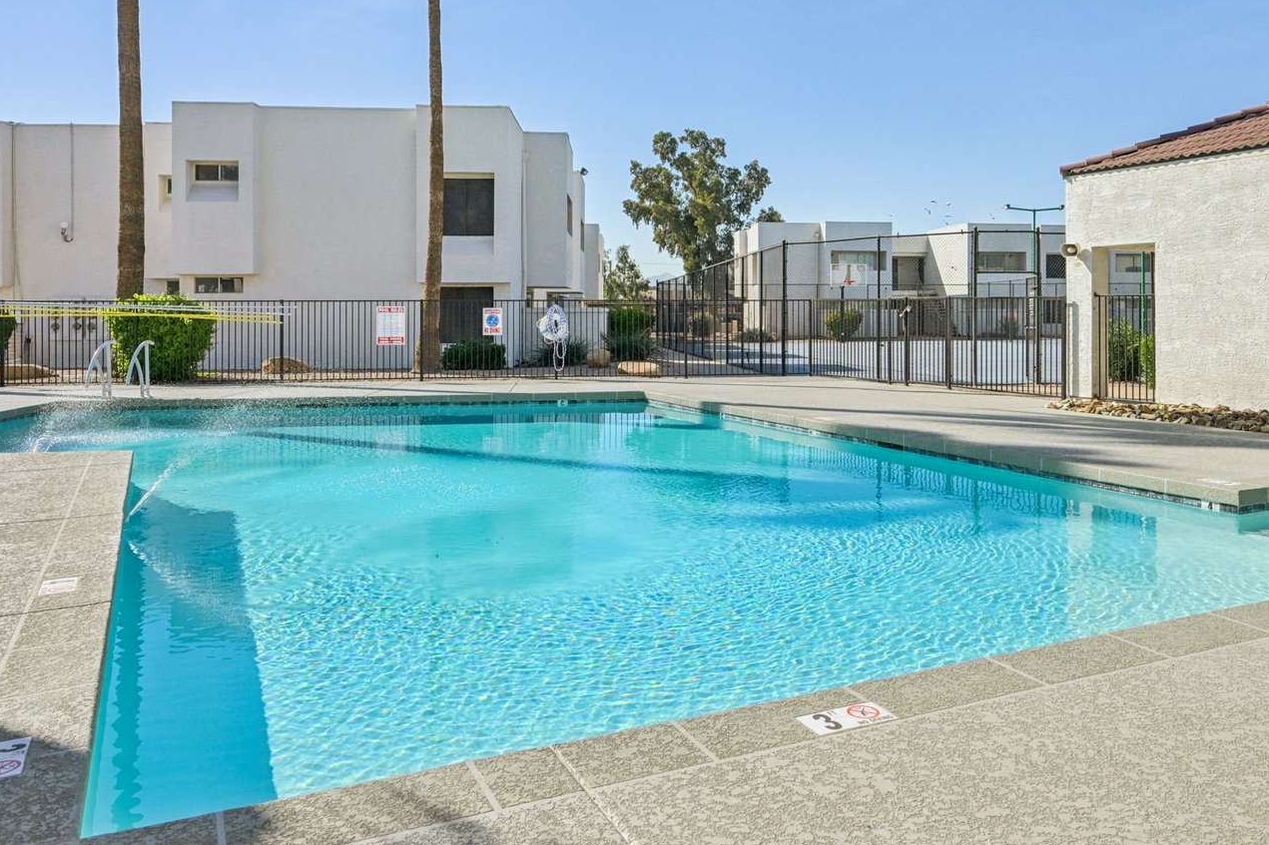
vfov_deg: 44.6
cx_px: 731
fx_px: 1022
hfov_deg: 63.3
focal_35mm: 29
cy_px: 319
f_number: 8
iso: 500
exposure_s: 1/2500
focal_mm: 18
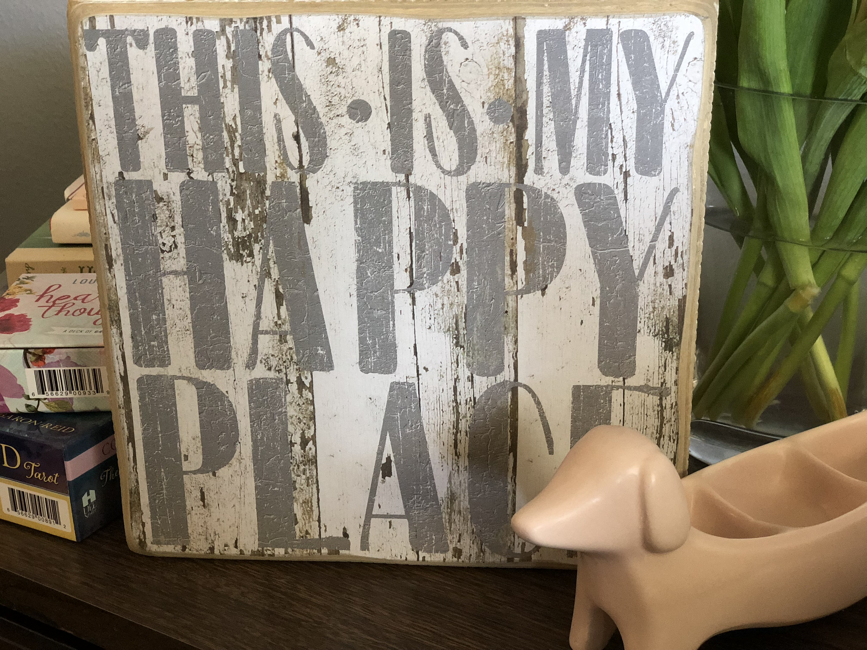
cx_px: 434
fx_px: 1302
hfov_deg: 36.8
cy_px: 325
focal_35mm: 52
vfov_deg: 28.0
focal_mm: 6
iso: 160
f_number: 2.4
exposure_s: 1/20
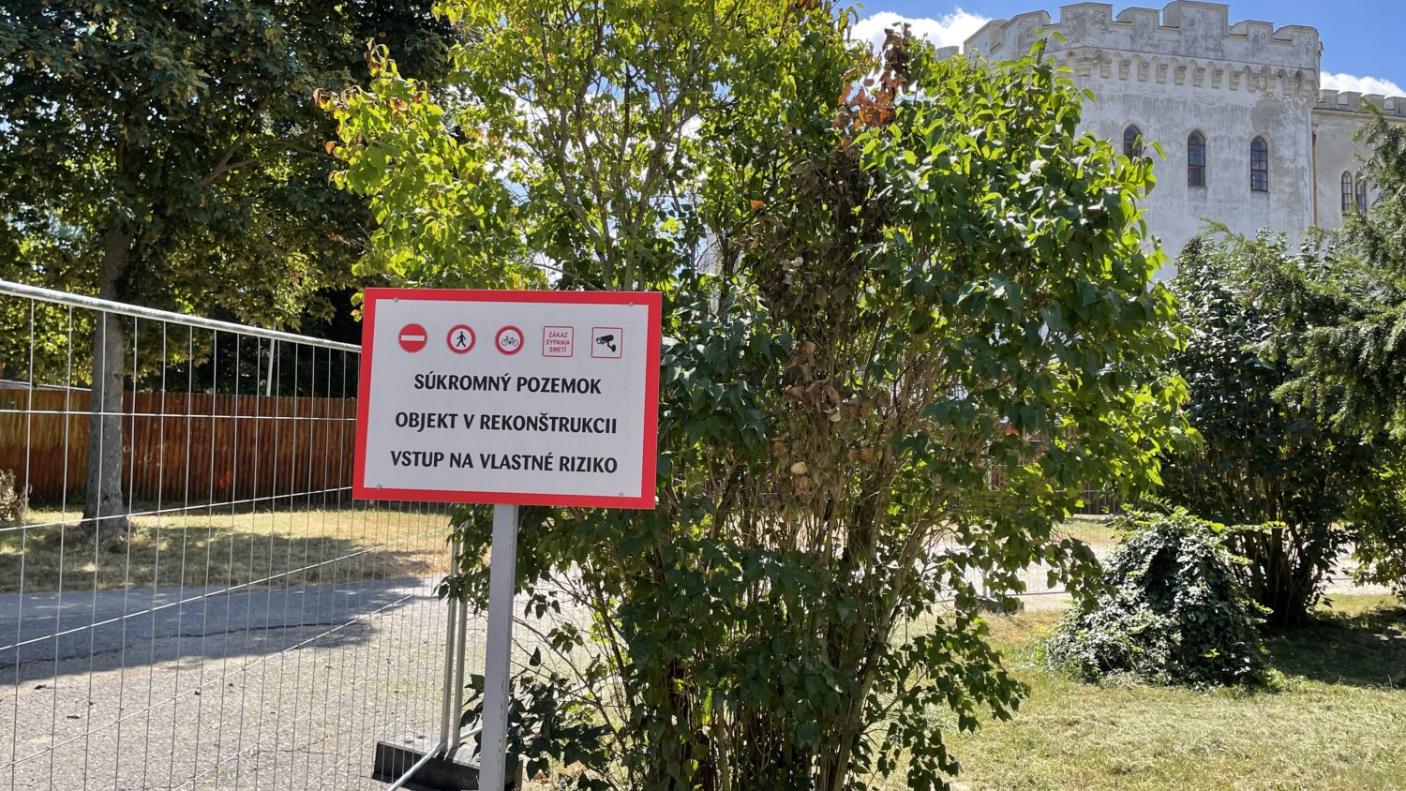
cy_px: 364
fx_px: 1081
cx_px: 704
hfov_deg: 66.1
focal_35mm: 29
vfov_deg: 40.2
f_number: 1.6
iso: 32
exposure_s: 1/1147
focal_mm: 4.2
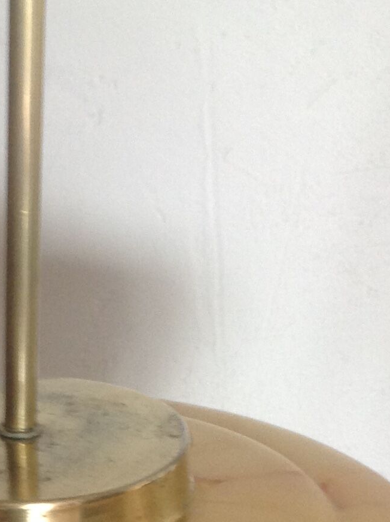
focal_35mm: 104
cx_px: -3
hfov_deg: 14.0
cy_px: 556
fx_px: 1565
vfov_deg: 18.3
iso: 100
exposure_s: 1/15
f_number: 2.4
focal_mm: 4.28
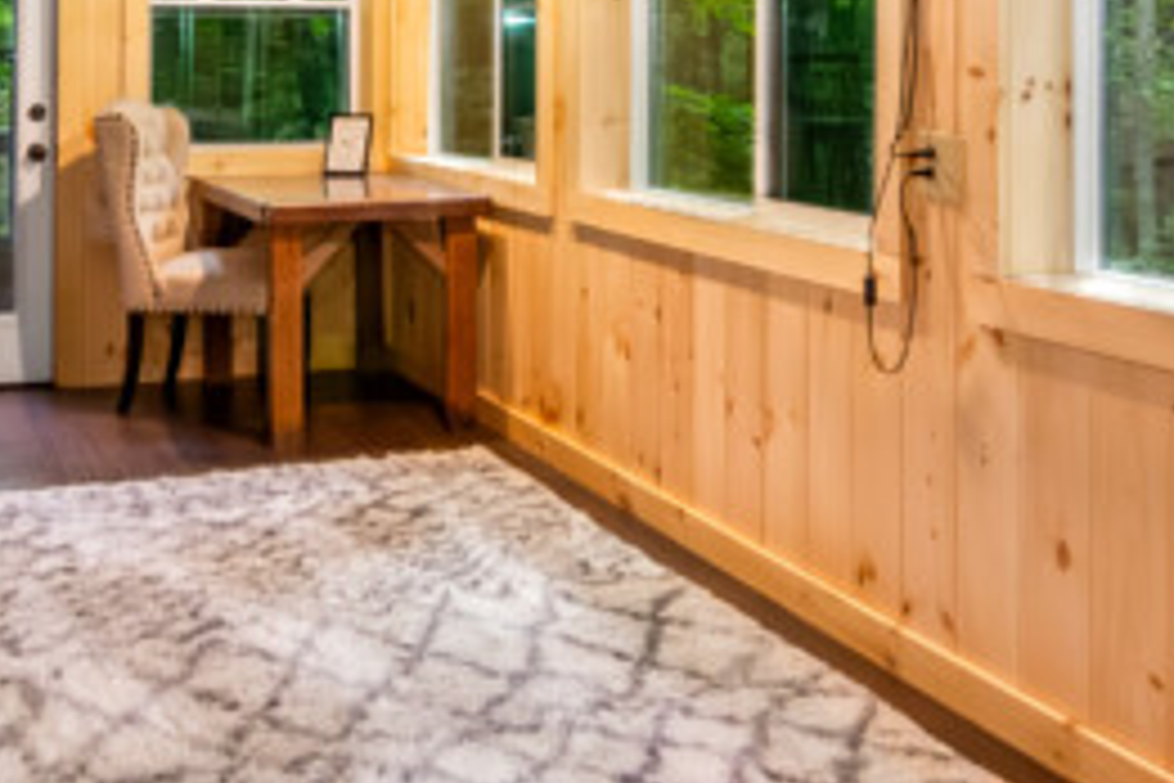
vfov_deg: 27.4
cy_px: 81
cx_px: 423
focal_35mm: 47
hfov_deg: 41.2
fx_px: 1547
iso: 1600
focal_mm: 11
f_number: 2.8
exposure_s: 1/60
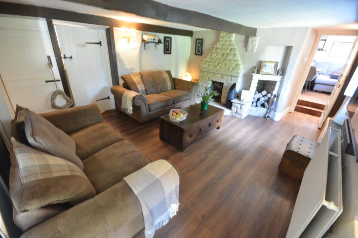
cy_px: 119
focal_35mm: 15
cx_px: 179
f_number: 8
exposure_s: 1.6
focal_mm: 10
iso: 400
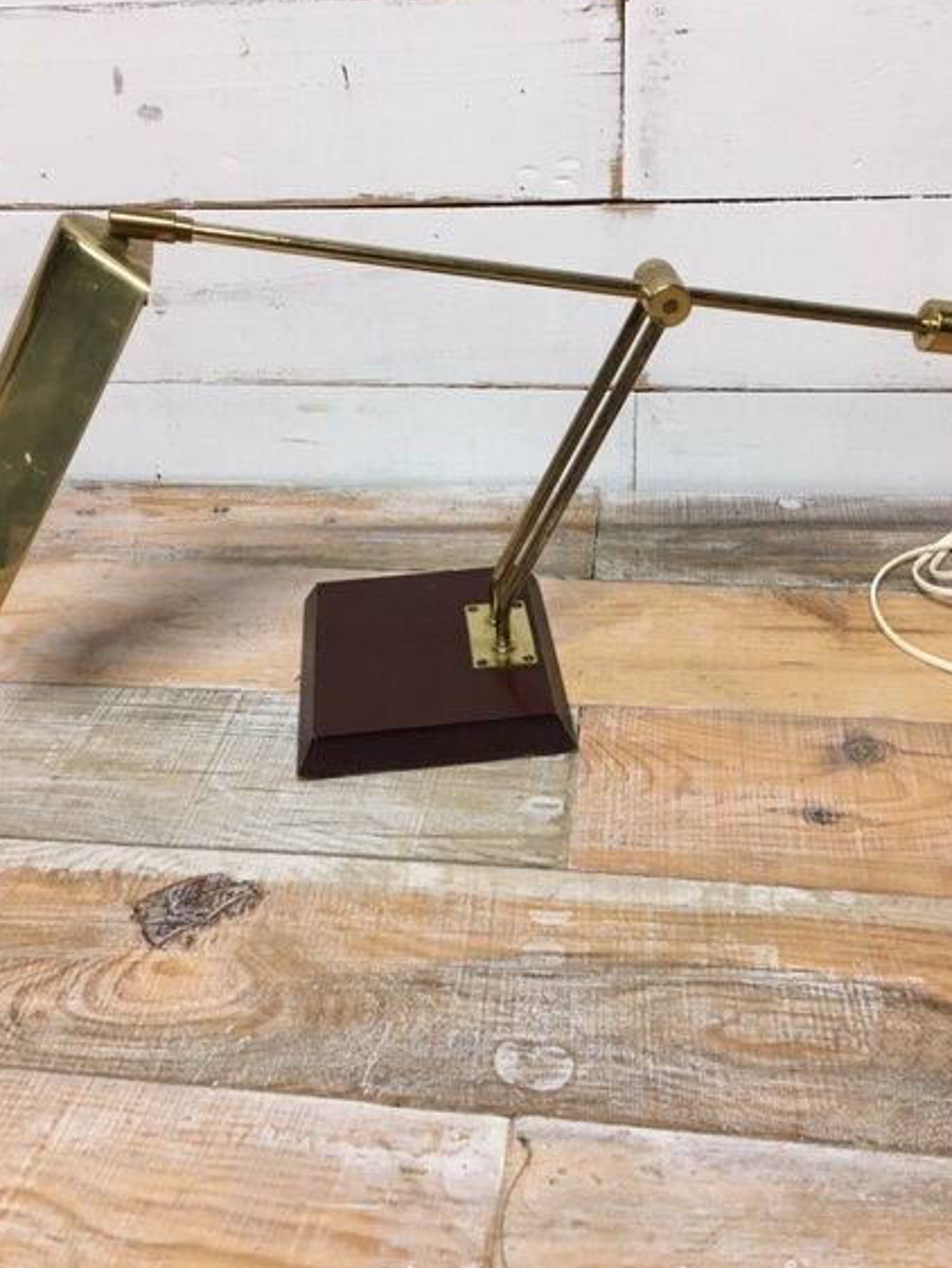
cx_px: 490
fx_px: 1209
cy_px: 580
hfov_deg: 43.0
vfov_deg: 55.3
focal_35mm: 33
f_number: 2.2
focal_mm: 4.15
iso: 50
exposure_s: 1/17
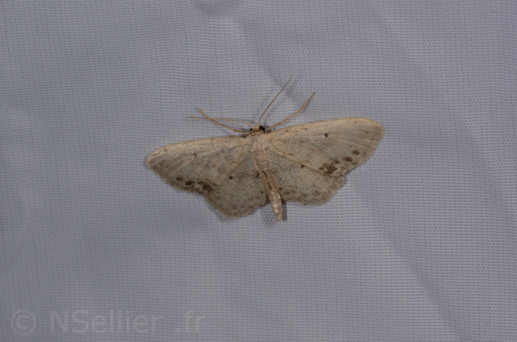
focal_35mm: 128
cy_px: 171
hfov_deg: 16.1
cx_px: 258
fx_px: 1827
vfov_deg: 10.7
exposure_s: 1/60
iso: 100
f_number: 32
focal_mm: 85
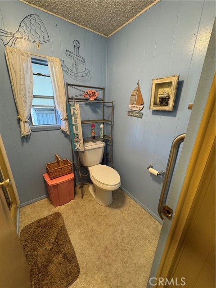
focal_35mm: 14
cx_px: 108
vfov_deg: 102.1
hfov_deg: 85.7
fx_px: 116
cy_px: 144
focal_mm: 2.22
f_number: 2.2
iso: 200
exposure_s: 1/60
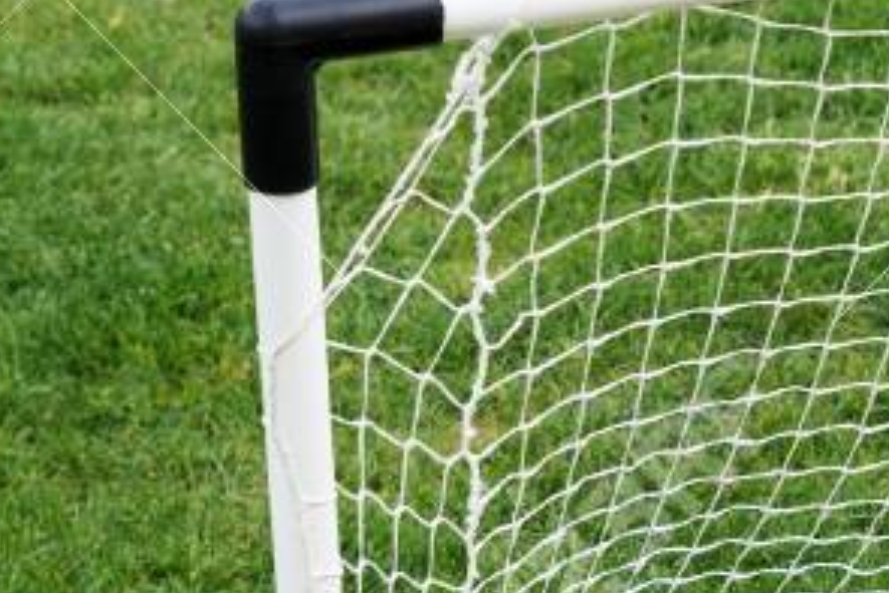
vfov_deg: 7.8
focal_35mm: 176
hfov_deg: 11.4
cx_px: 1151
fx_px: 4348
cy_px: 430
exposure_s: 1/100
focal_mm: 40
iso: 100
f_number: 5
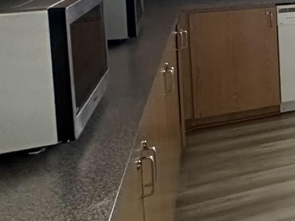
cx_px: 577
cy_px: -34
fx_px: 537
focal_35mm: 63
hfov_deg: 19.4
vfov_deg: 21.8
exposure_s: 1/40
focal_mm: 2.22
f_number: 2.2
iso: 640
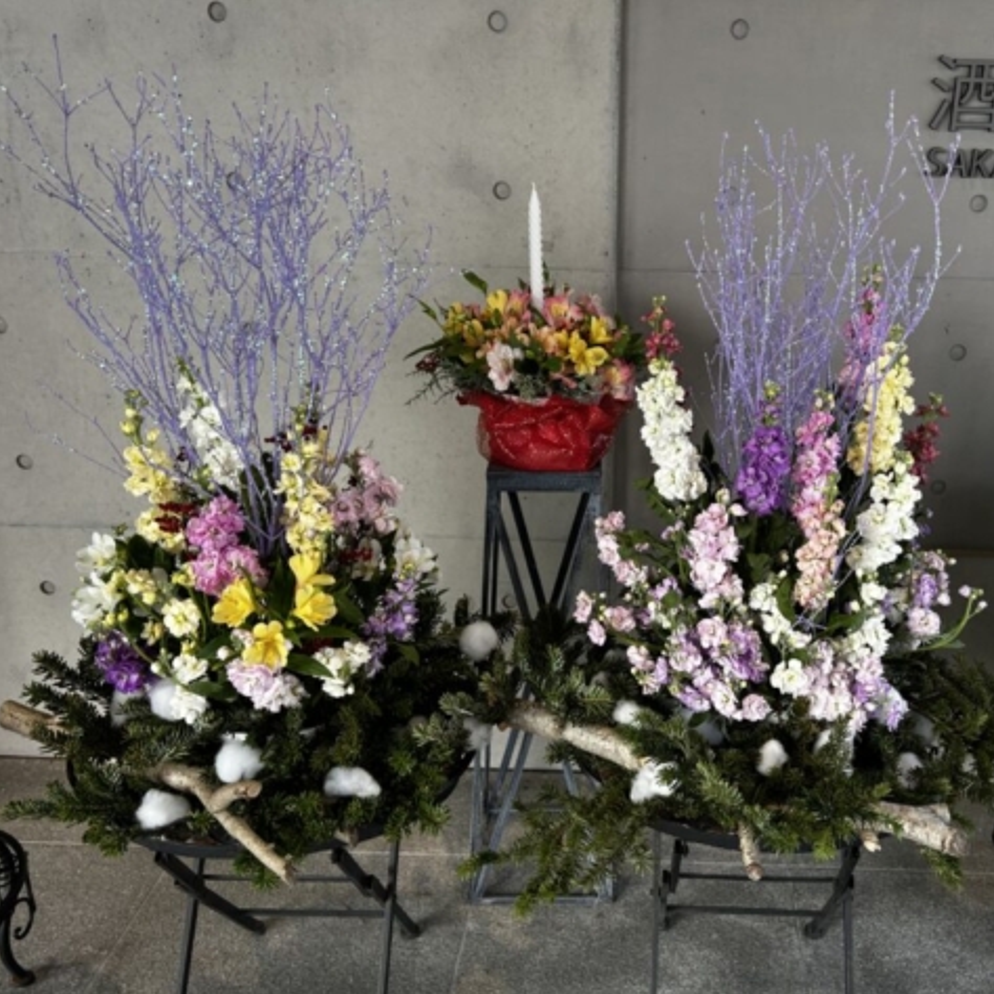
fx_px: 1007
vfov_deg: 52.5
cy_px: 499
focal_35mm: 31
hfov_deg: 51.7
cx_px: 646
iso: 40
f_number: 1.5
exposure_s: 1/121
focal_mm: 5.7
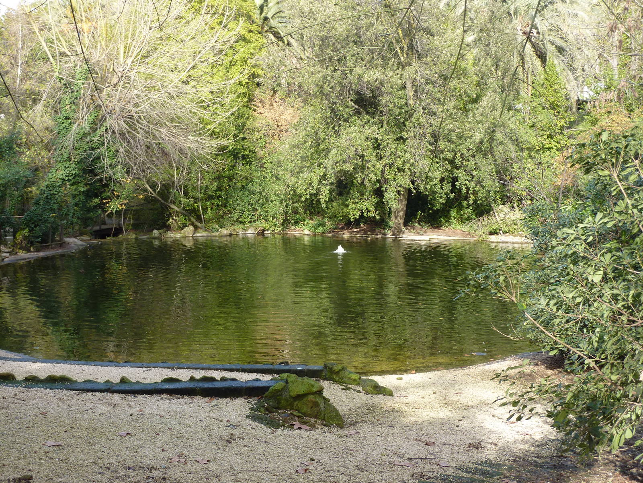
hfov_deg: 39.7
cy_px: 242
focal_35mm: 48
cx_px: 322
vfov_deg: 30.3
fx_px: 892
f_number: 4
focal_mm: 7.9
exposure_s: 1/100
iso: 80
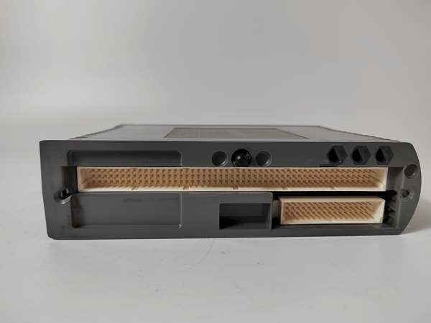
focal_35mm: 23
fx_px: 286
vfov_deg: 58.9
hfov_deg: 73.9
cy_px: 162
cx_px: 216
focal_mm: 5.52
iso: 391
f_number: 1.9
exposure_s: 1/100
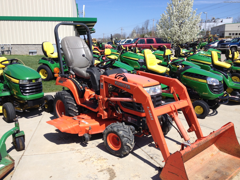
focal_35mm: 35
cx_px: 120
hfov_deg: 52.6
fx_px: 243
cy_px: 90
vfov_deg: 40.7
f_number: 2.4
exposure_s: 1/1453
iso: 50
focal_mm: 4.28
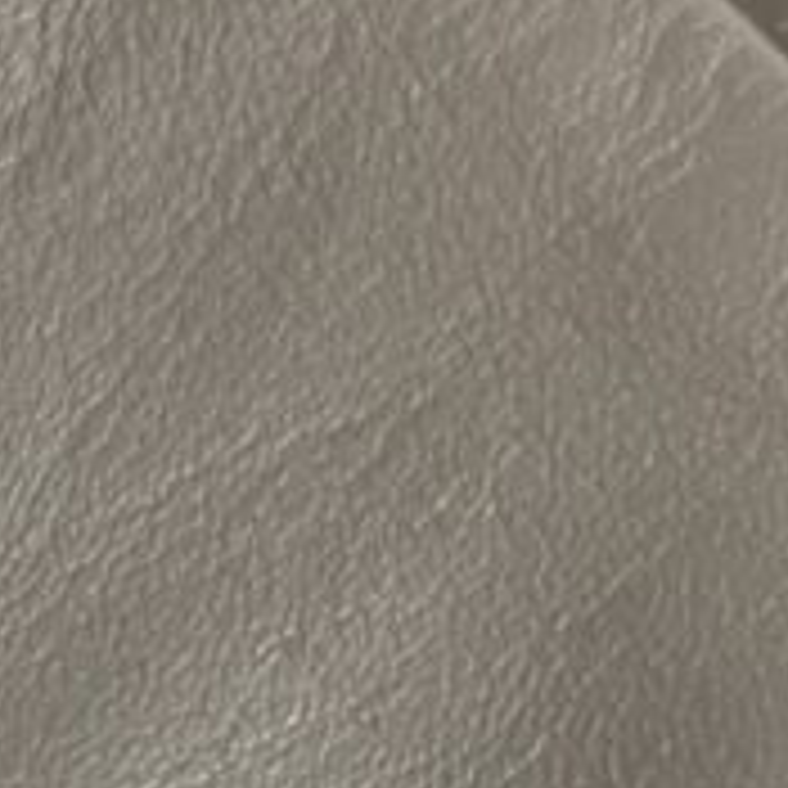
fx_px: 4430
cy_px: 727
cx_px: -1396
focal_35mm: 172
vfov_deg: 10.1
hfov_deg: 8.8
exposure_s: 1/17
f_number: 1.5
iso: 640
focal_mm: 5.7
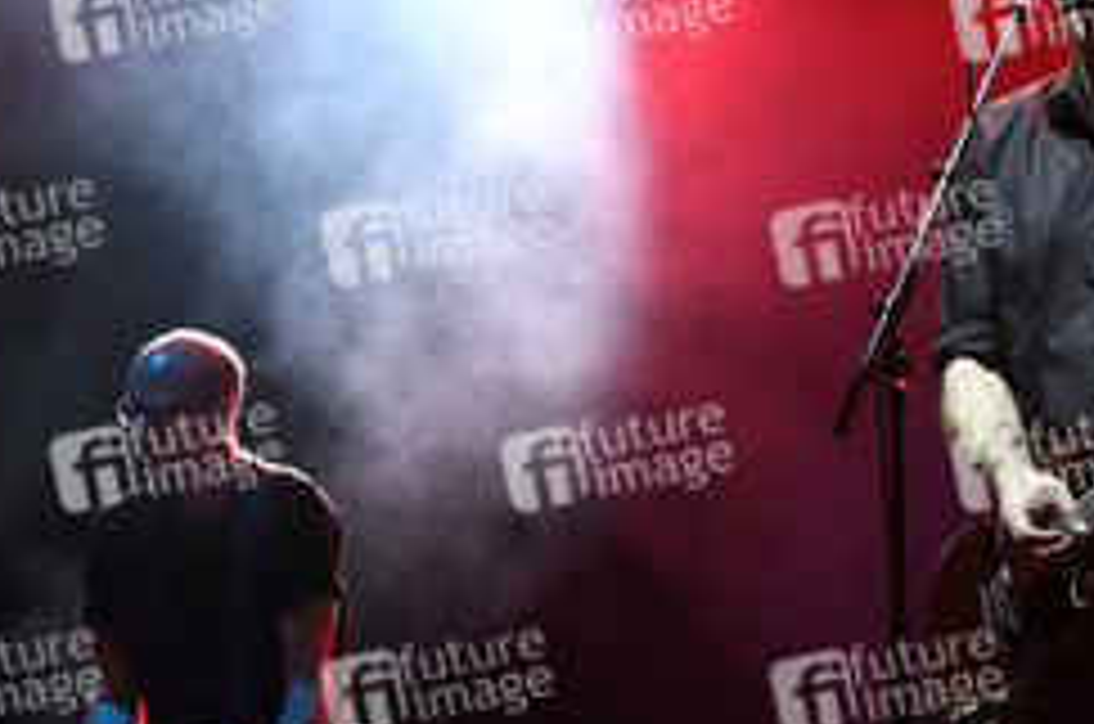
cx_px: 948
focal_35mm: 106
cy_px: 346
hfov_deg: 19.0
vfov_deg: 12.9
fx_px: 3215
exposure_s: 1/640
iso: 1600
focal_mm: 38
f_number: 4
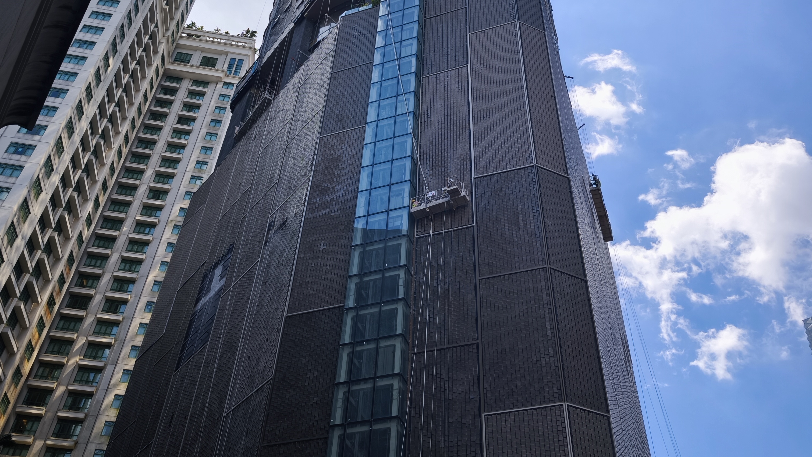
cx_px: 407
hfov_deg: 58.0
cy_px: 175
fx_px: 732
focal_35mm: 34
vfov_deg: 34.5
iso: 50
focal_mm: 6.57
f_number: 1.6
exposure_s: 1/376
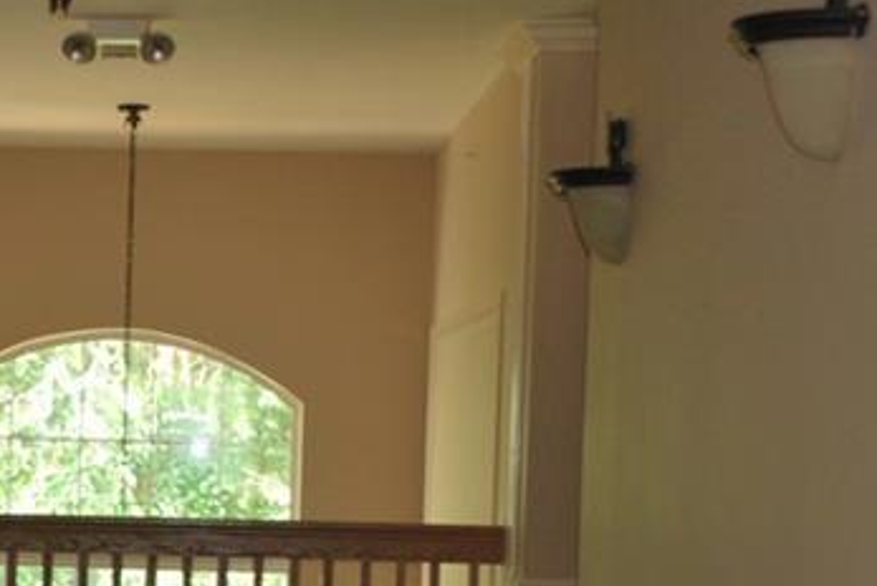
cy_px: 682
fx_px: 3023
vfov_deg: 10.9
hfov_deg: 16.0
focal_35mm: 124
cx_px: -126
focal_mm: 28
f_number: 4.5
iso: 200
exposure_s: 1/60
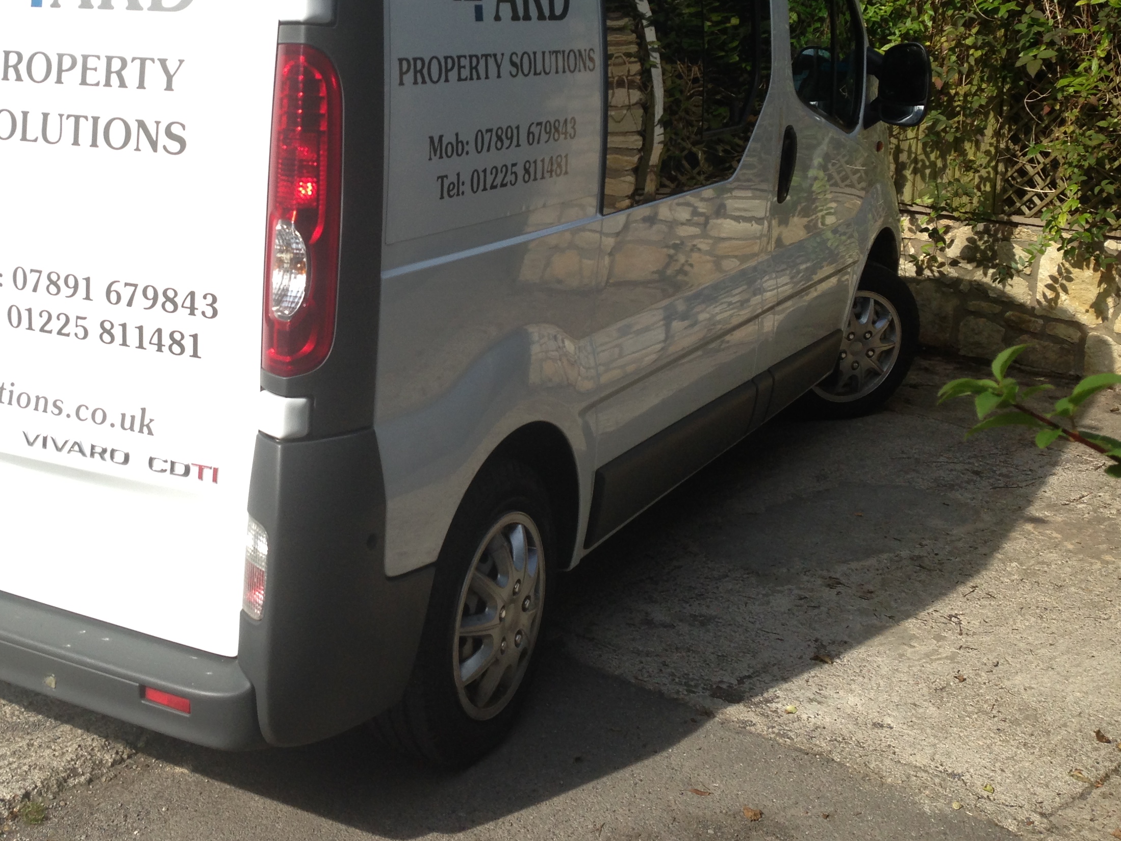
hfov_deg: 38.1
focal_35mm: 49
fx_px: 1587
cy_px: 242
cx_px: 310
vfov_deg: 29.4
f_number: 2.4
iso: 50
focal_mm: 4.12
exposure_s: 1/1085
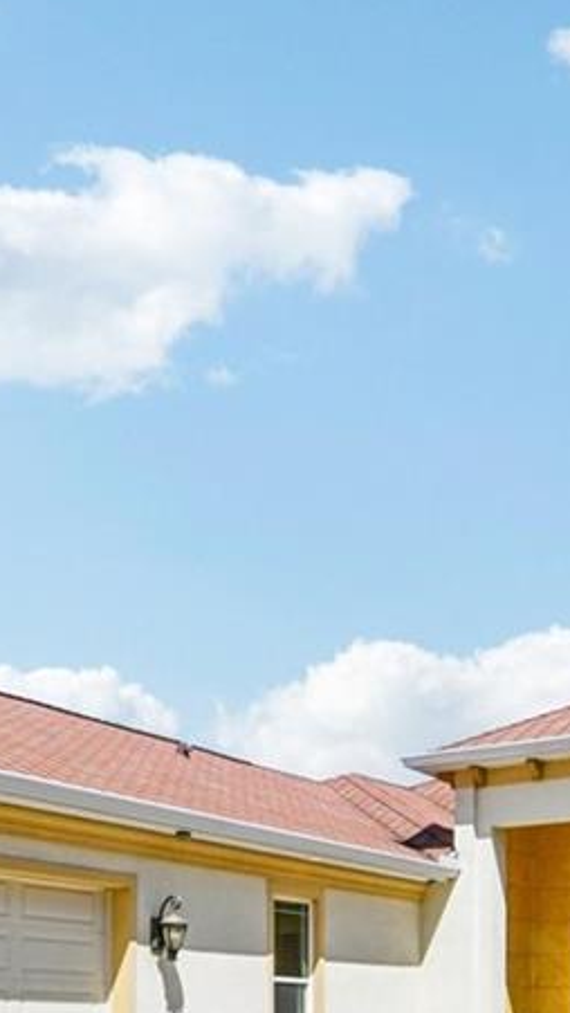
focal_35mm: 52
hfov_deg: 22.9
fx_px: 1396
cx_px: 155
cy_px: 925
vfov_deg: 37.1
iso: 400
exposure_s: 1/1250
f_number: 8
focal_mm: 14
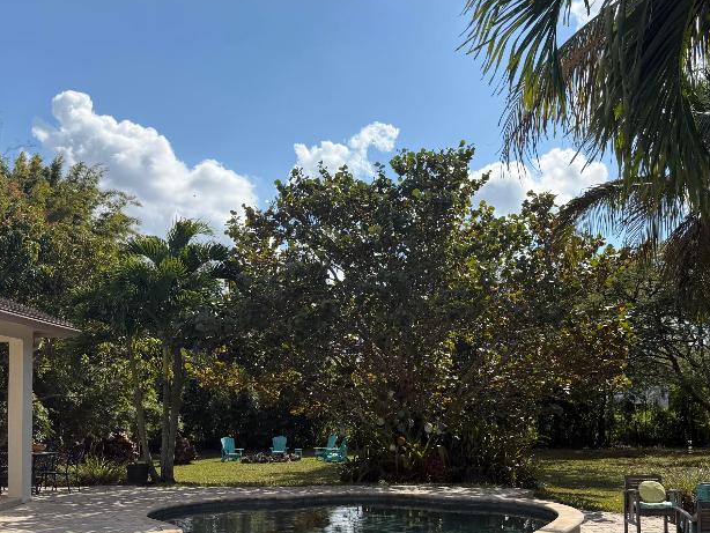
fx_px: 821
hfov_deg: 46.7
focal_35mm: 40
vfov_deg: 35.6
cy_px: 355
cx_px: 387
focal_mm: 6.76
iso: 80
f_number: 1.78
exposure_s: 1/6173
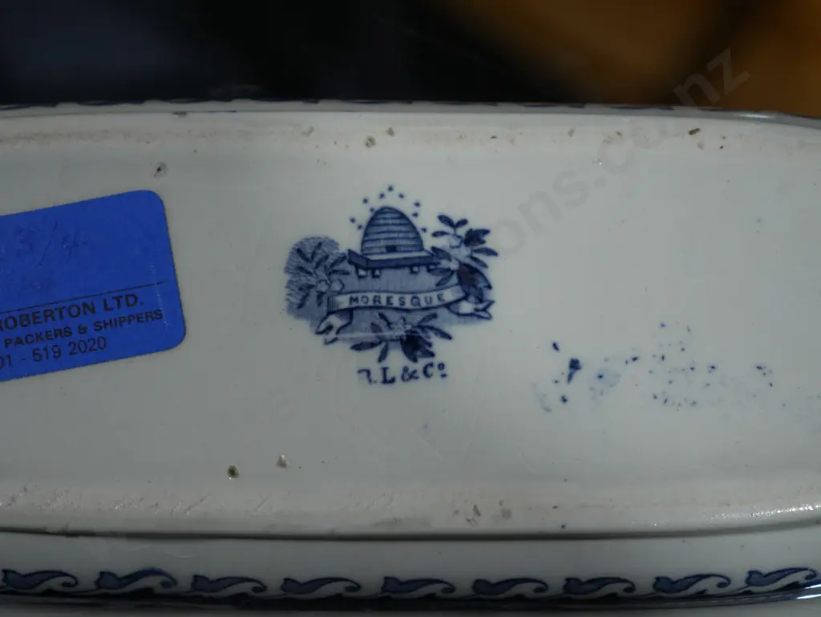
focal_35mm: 84
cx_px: 410
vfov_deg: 17.6
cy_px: 308
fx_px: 1993
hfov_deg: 23.3
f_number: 5.6
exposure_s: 1/100
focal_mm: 42
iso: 250
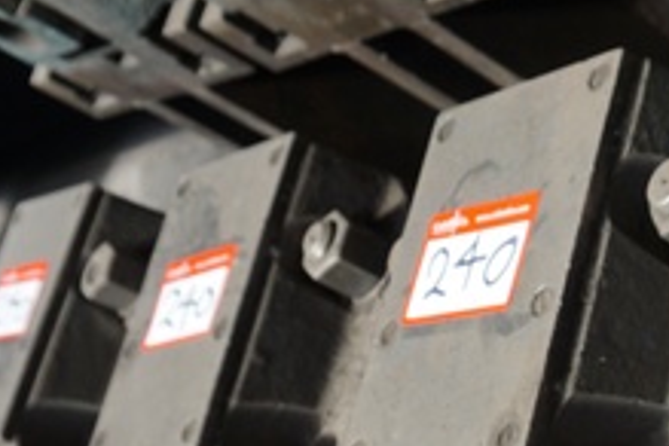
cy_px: 477
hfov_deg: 23.6
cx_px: 788
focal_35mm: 79
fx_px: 1468
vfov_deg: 16.8
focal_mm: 16
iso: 160
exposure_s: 1/160
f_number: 5
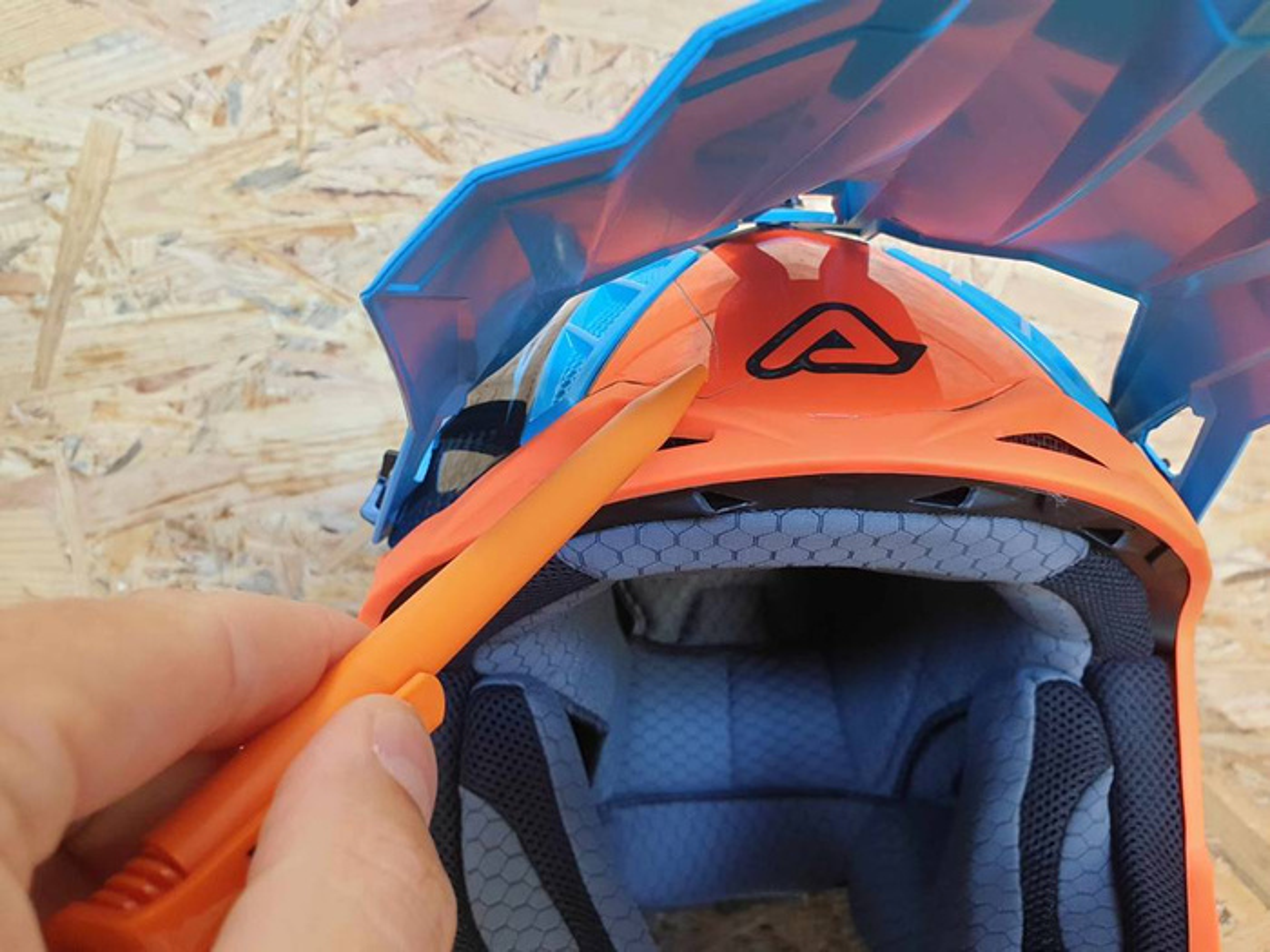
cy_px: 476
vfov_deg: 53.1
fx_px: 954
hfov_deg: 67.3
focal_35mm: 26
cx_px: 635
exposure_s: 1/50
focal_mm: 4.3
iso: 200
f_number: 2.4
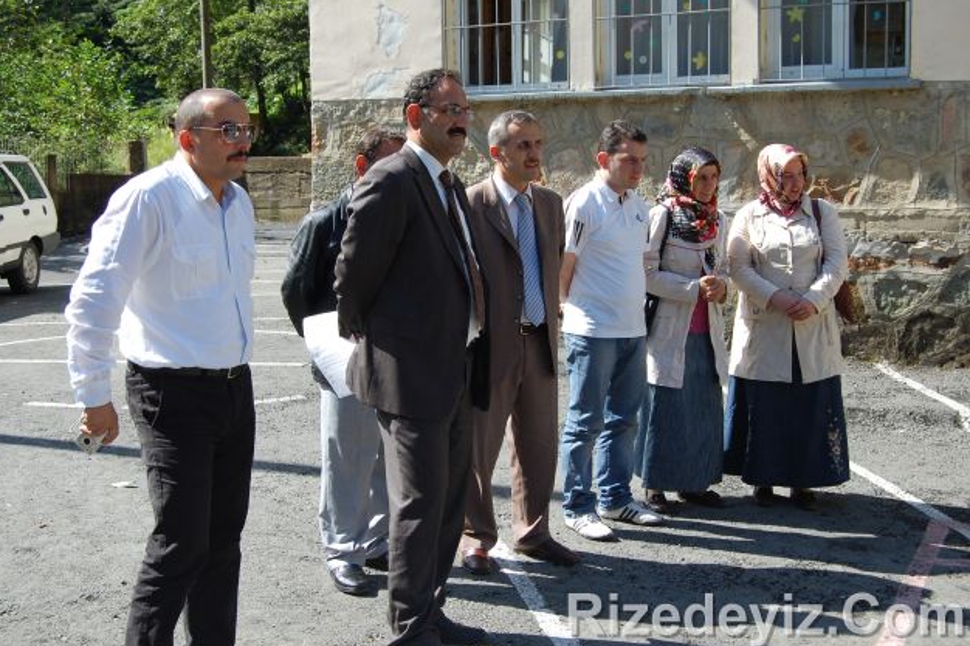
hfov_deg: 40.4
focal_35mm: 49
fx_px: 1320
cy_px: 321
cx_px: 476
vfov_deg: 27.5
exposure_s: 1/250
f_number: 8
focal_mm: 32
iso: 200
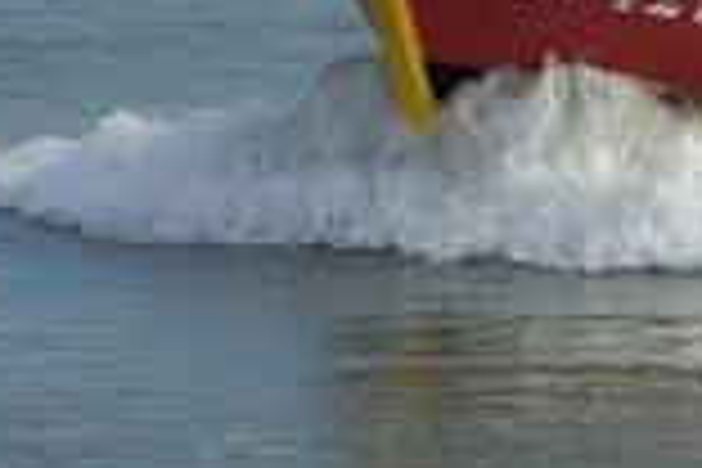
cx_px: 884
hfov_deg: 3.8
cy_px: -135
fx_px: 10633
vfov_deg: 2.5
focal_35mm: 545
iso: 100
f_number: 5.6
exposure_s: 1/400
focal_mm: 135
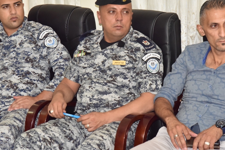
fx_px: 862
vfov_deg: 9.9
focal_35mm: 138
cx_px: 104
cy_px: 51
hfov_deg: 14.9
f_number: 6.3
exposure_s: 1/125
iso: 2500
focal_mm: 92
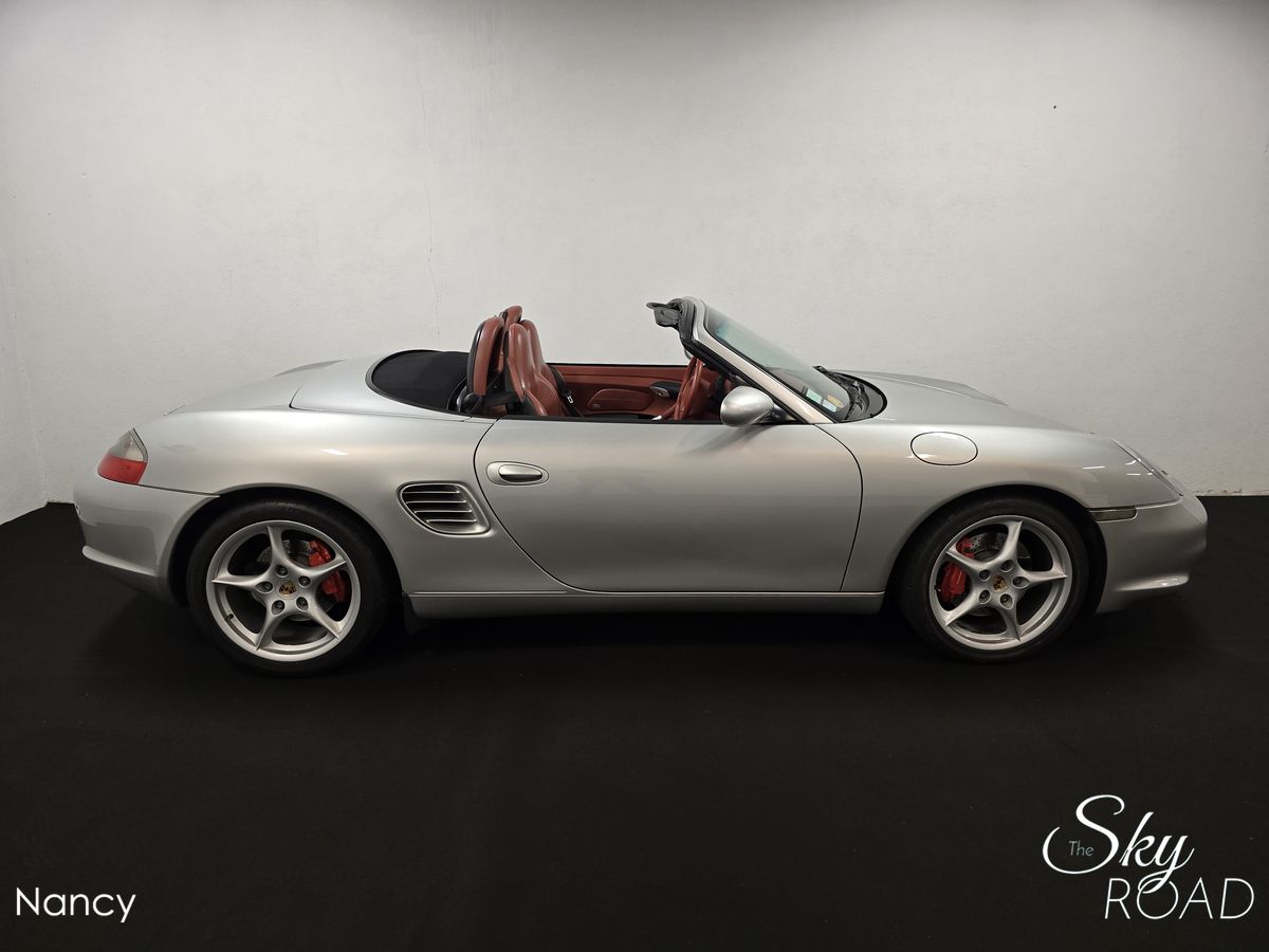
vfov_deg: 58.9
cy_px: 476
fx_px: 843
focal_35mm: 23
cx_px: 634
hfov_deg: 73.9
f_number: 1.7
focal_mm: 6.3
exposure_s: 1/100
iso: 400
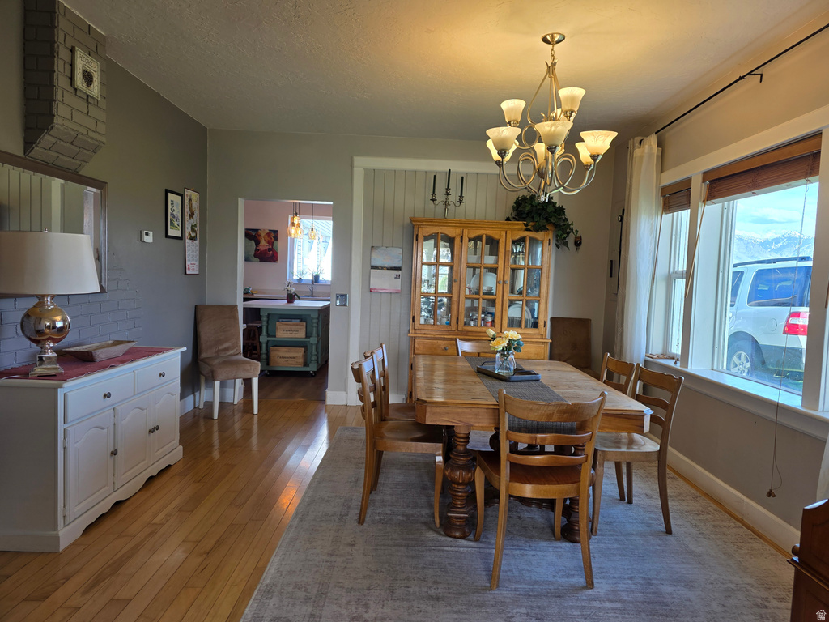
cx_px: 414
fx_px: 551
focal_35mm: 23
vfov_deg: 58.9
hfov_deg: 73.9
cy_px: 311
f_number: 1.7
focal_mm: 6.3
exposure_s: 1/120
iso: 40
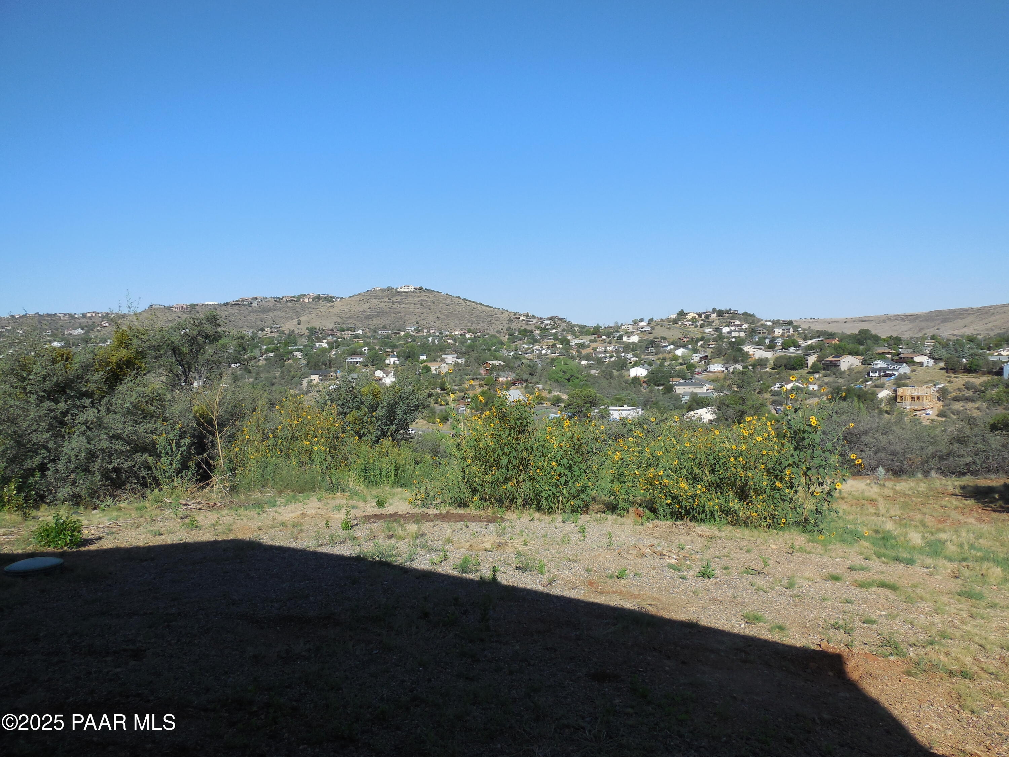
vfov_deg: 54.9
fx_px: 729
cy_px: 378
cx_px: 504
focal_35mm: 25
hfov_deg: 69.4
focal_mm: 4.5
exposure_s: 1/1600
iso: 125
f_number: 3.1
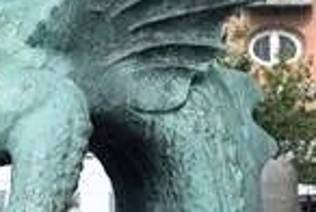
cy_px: 22
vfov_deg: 3.6
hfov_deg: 5.3
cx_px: 340
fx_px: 3410
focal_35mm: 388
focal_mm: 35
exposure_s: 1/250
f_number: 8
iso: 200
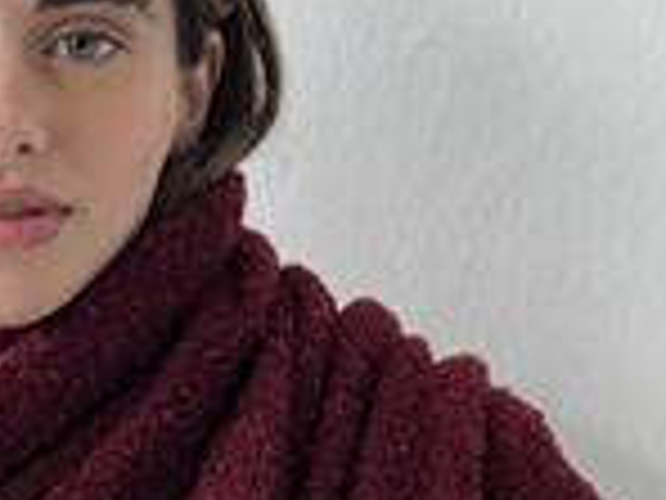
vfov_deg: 8.5
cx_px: 58
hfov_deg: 11.4
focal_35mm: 173
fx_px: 3328
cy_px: 570
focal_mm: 6.76
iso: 64
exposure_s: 1/202
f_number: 1.78
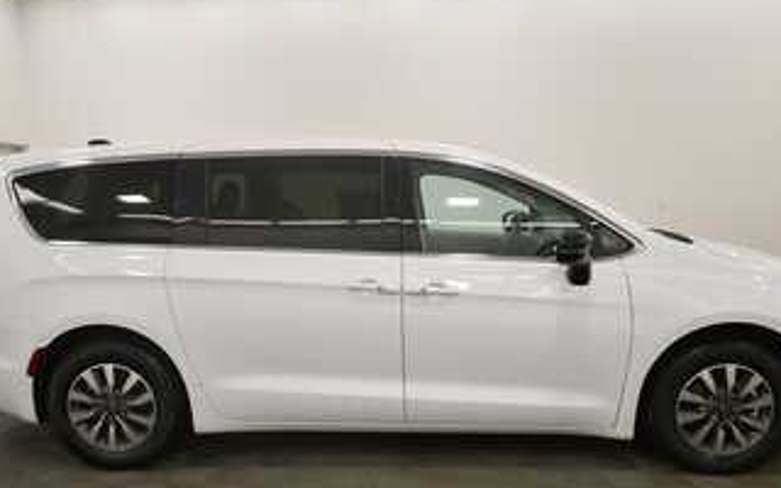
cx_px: 400
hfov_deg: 66.5
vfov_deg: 44.1
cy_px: 309
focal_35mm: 28
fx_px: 596
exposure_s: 1/250
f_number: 5.3
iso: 640
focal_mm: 15
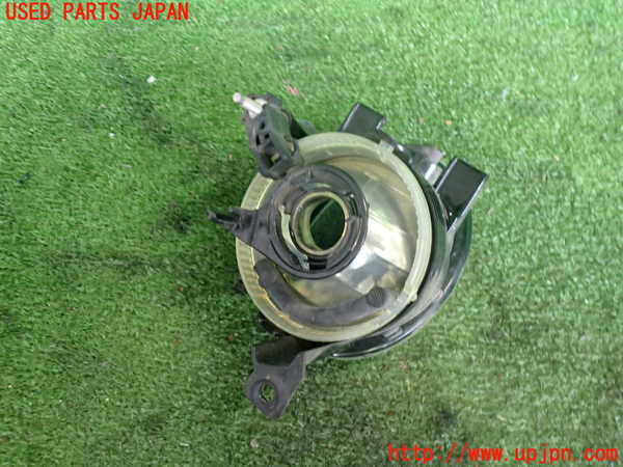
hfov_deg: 60.0
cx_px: 312
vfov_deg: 46.8
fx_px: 540
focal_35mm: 30
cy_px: 234
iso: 320
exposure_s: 1/30
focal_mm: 5.4
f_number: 2.3
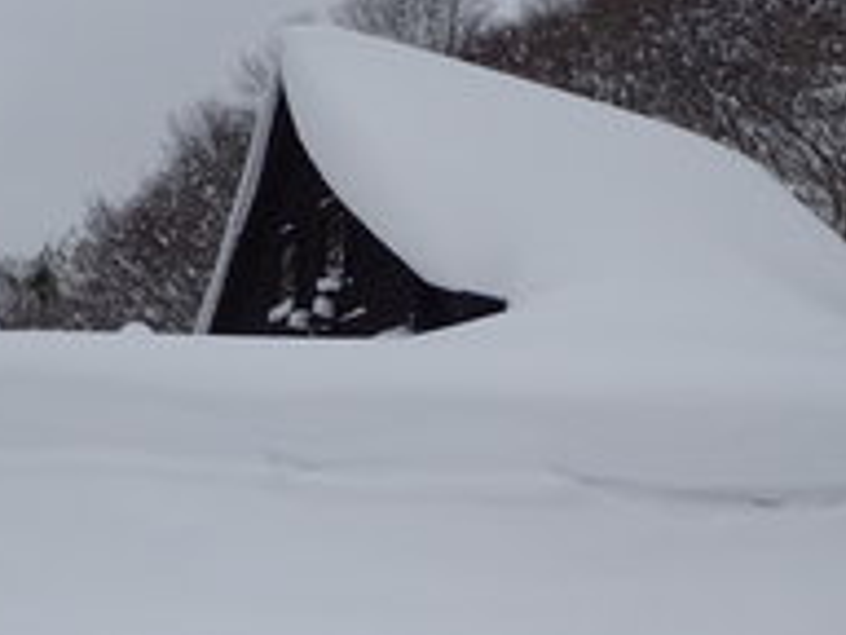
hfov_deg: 36.8
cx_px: 392
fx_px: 1271
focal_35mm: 52
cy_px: 481
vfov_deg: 27.6
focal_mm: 4.5
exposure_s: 1/160
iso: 100
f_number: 8
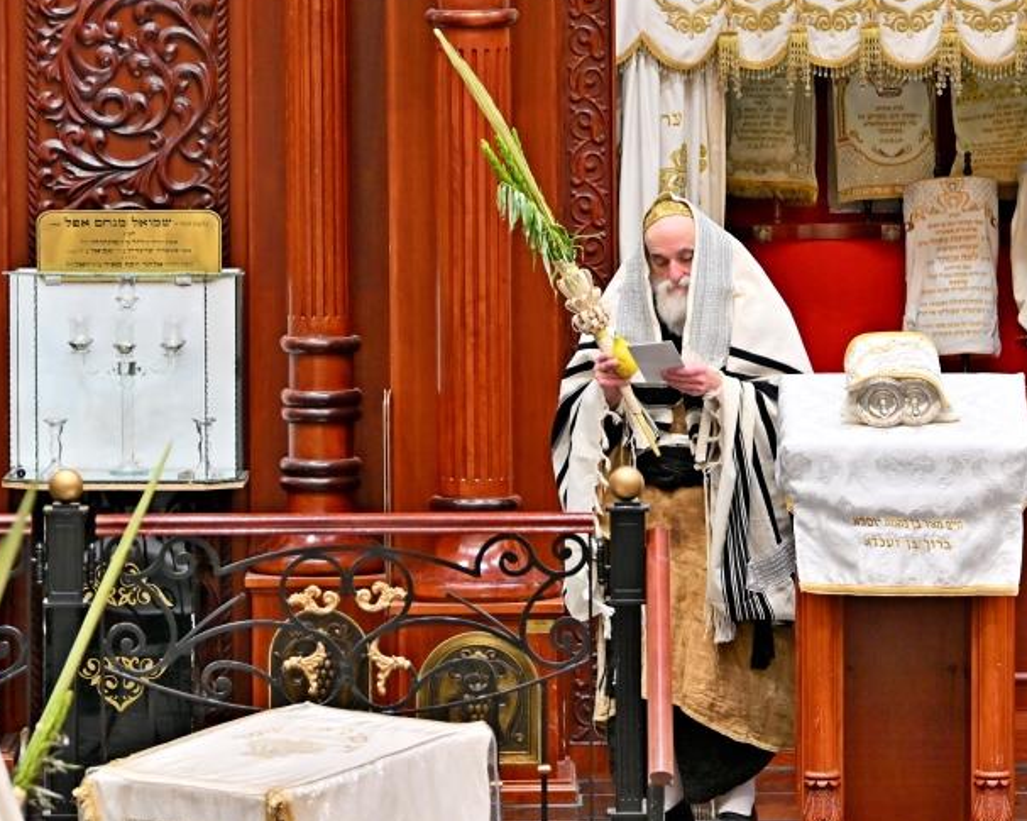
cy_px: 362
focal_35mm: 285
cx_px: 760
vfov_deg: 5.4
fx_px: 8658
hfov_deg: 6.8
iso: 250
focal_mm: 120
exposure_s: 1/320
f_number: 2.8
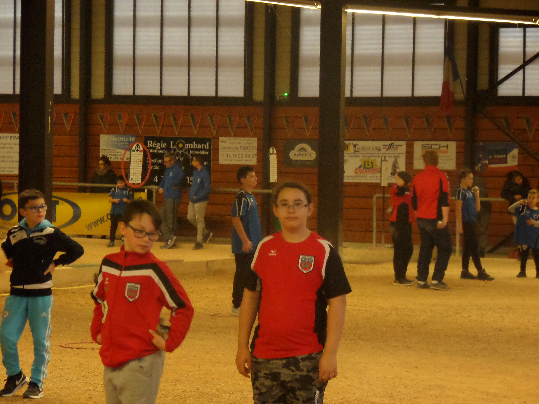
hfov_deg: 14.7
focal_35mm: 134
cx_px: 270
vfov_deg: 11.1
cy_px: 202
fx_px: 2086
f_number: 5.8
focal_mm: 24.1
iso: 480
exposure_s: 1/30
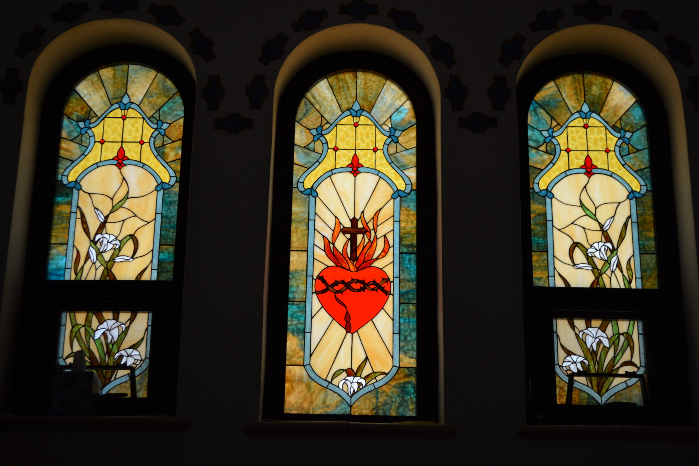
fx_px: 1019
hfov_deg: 37.8
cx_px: 350
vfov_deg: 25.8
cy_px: 233
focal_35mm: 52
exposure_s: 1/160
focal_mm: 35
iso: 400
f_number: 5
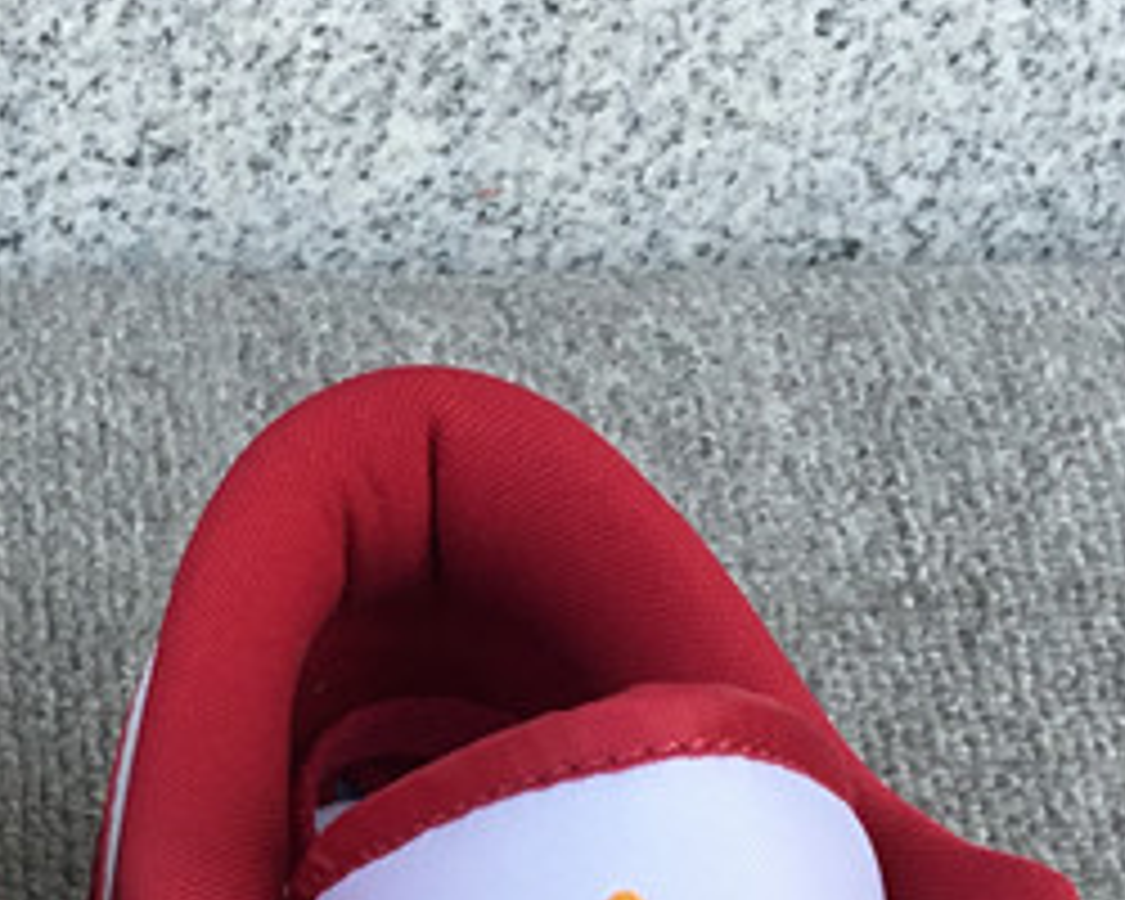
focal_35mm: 109
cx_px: 171
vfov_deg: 13.6
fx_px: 3629
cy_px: 1204
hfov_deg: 17.4
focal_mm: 3.3
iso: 25
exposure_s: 1/359
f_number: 2.4
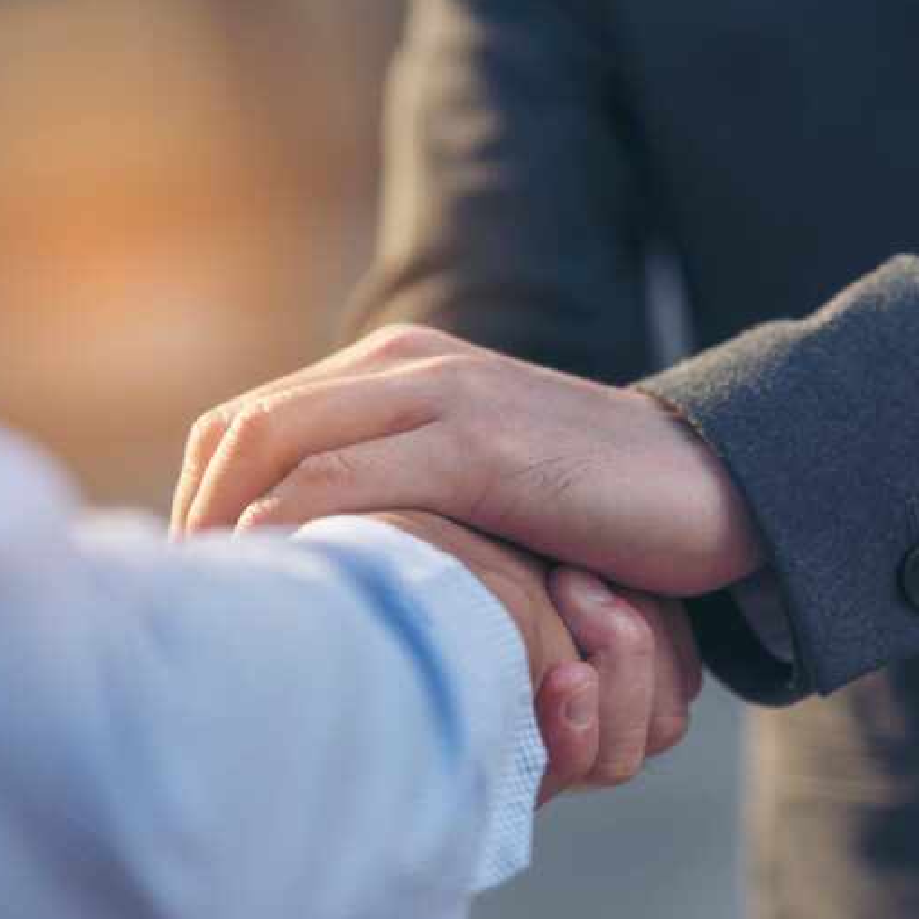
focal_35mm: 154
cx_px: 529
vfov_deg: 11.3
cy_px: 458
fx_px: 4626
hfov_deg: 11.3
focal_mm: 120
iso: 100
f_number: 4
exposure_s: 1/400
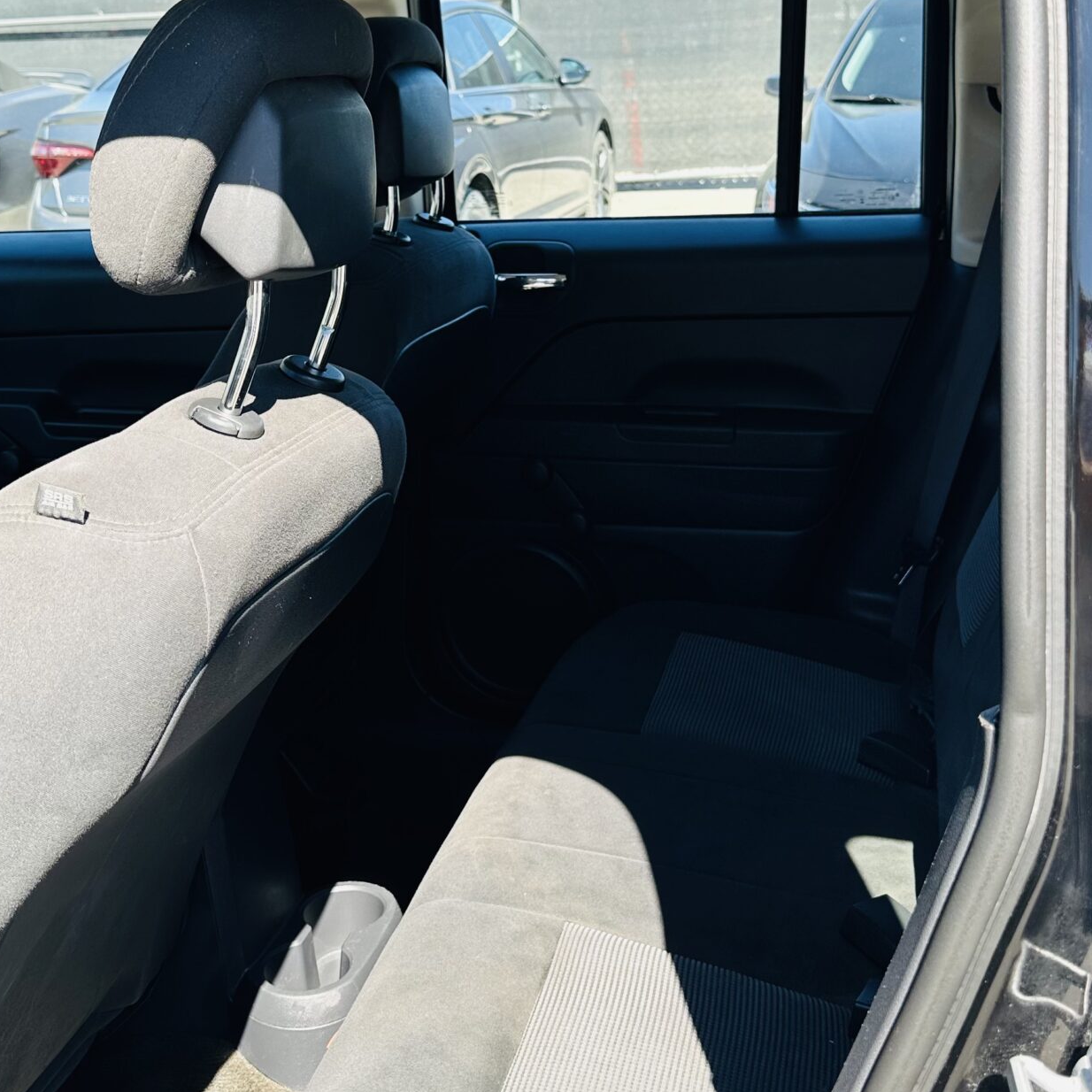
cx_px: 527
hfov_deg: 38.3
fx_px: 1570
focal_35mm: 44
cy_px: 394
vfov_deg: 38.0
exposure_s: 1/594
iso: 80
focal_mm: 6.86
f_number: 1.78
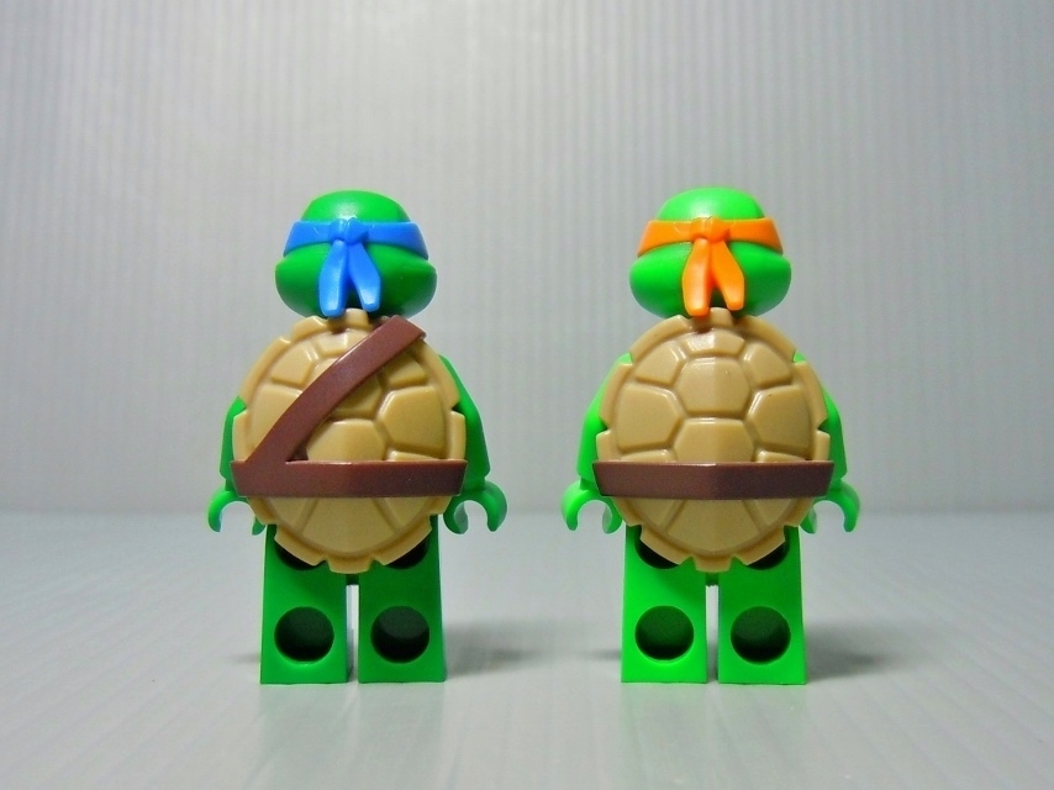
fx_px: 913
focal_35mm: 30
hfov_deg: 60.0
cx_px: 527
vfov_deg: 46.8
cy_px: 395
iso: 200
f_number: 3.5
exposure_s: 1/25
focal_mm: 5.4
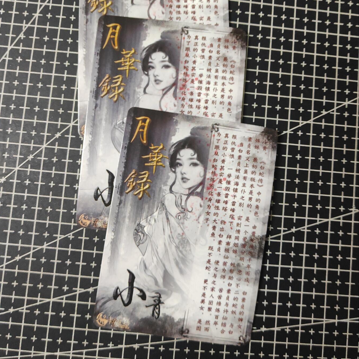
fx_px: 375
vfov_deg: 50.3
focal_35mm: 32
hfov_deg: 51.1
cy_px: 125
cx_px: 179
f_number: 1.9
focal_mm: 5.52
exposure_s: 1/50
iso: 1600
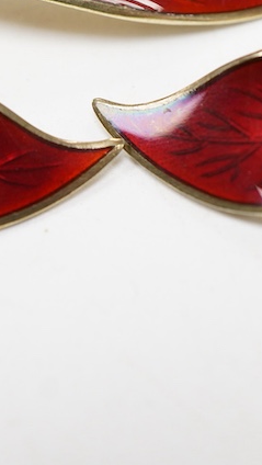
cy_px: 146
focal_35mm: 100
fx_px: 1233
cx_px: 105
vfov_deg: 21.2
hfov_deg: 12.1
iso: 1250
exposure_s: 1/125
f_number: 9
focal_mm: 30
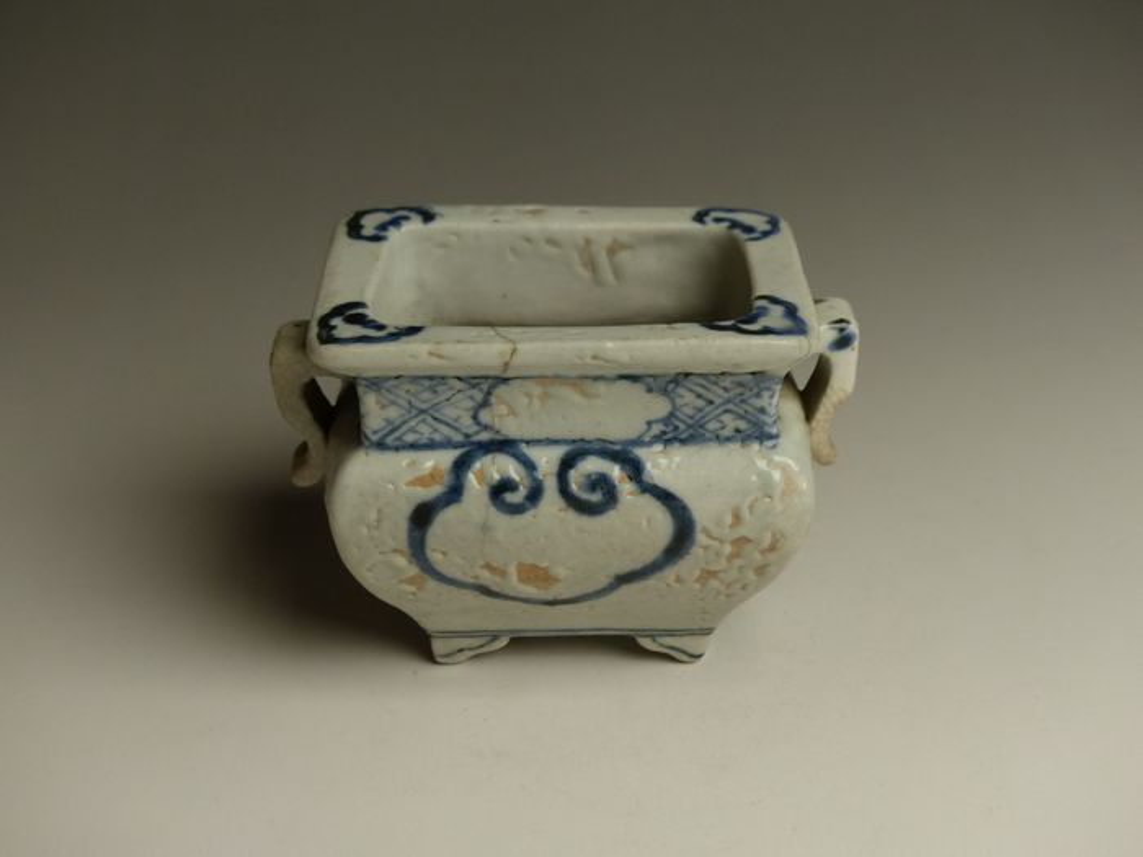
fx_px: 2014
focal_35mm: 61
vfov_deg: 24.0
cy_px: 428
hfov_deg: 31.7
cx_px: 572
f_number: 2.8
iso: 200
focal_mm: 10.9
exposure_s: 1/100
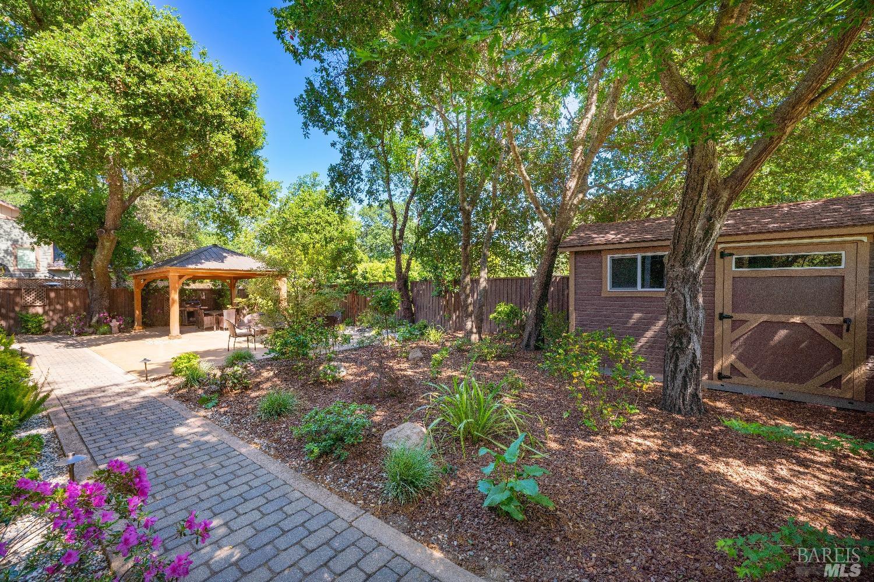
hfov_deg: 104.3
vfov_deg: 81.2
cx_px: 437
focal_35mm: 14
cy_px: 291
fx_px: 340
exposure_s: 1/60
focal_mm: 14
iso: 160
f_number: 8
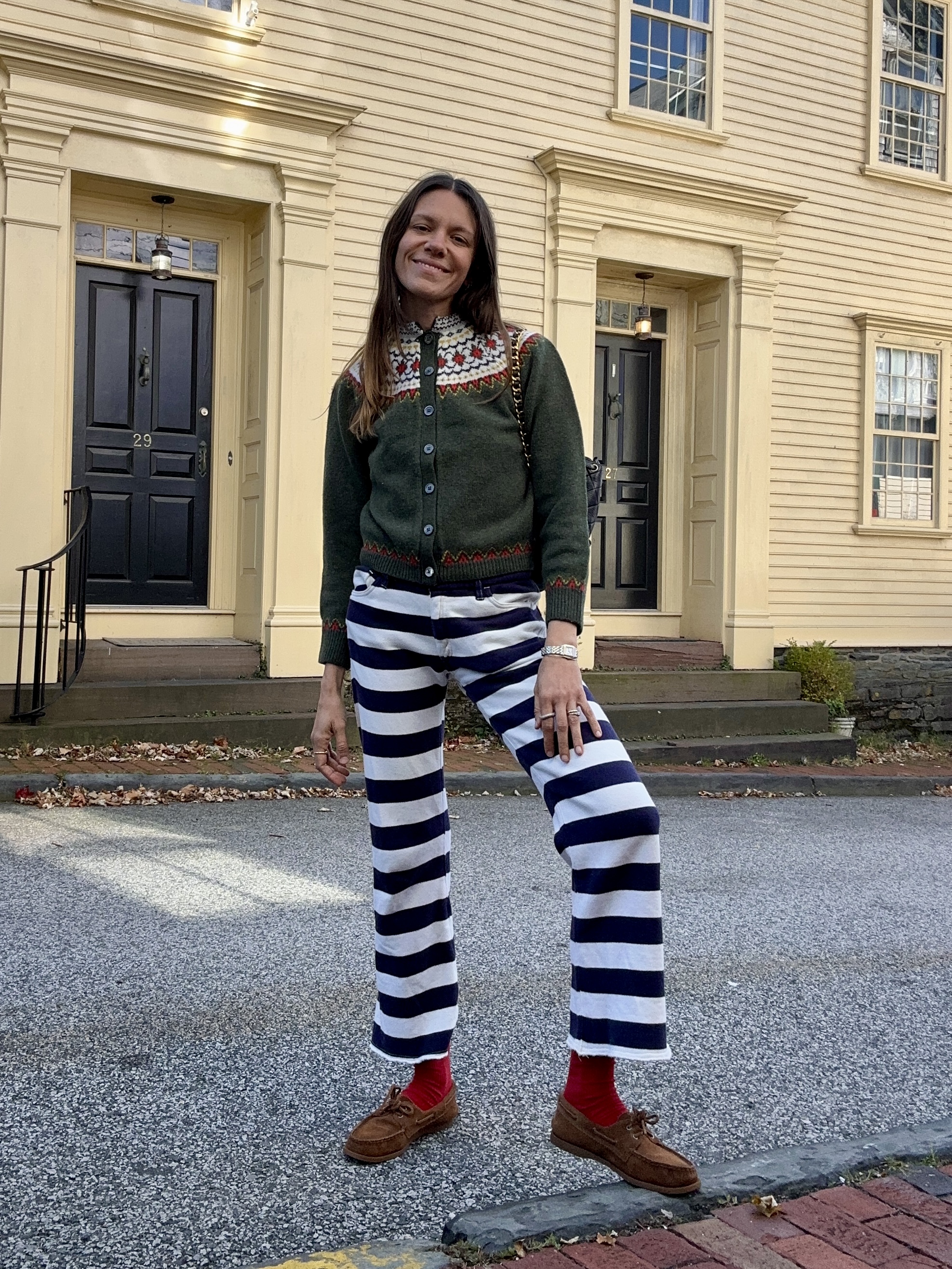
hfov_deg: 46.8
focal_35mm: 30
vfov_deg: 60.0
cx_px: 476
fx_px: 1100
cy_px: 634
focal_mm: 2.69
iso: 25
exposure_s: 1/246
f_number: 1.9
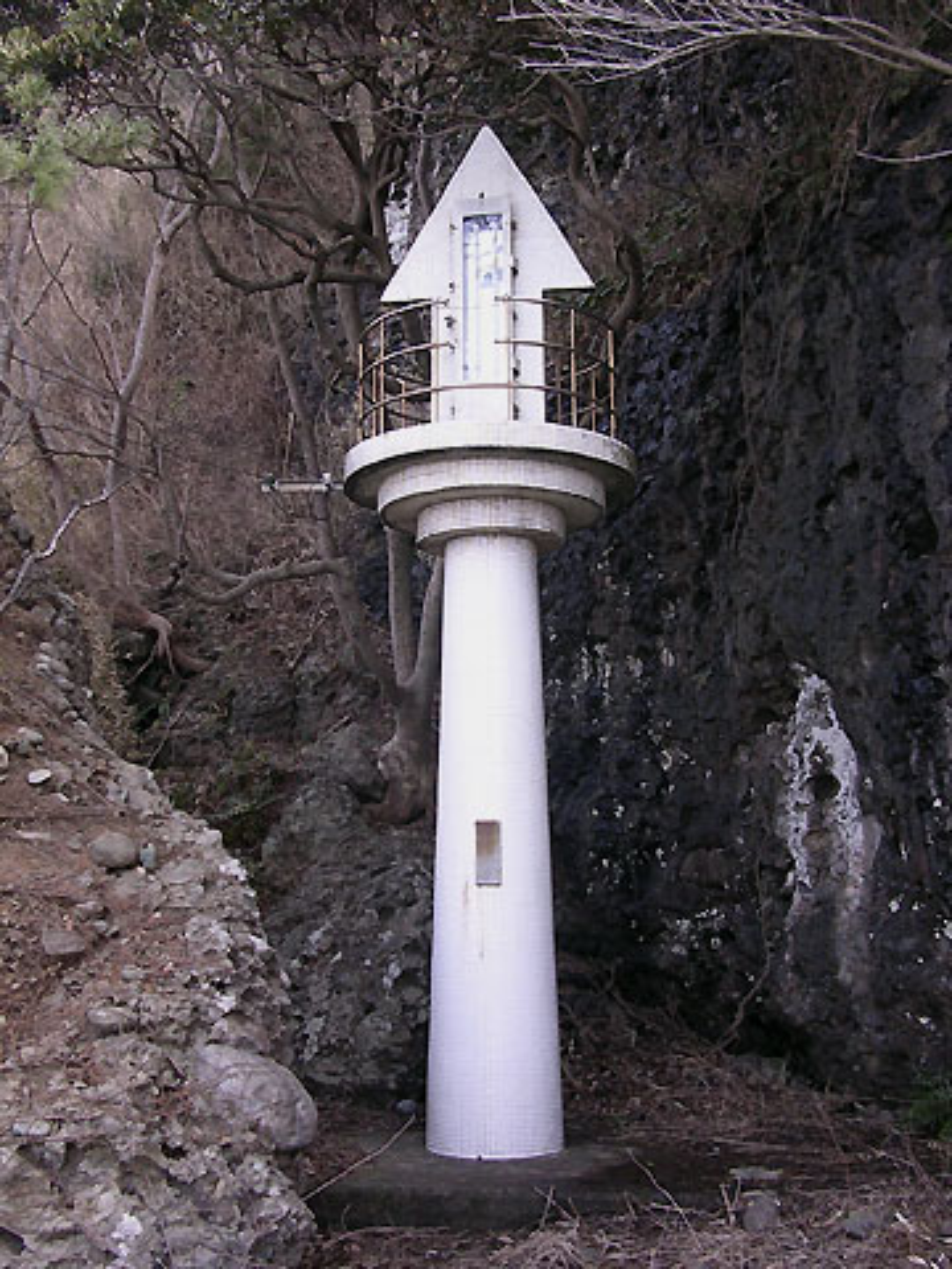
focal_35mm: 38
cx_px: 476
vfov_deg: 49.0
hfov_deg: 37.7
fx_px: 1393
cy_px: 634
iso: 100
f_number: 2.8
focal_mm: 5.8
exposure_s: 1/74.3
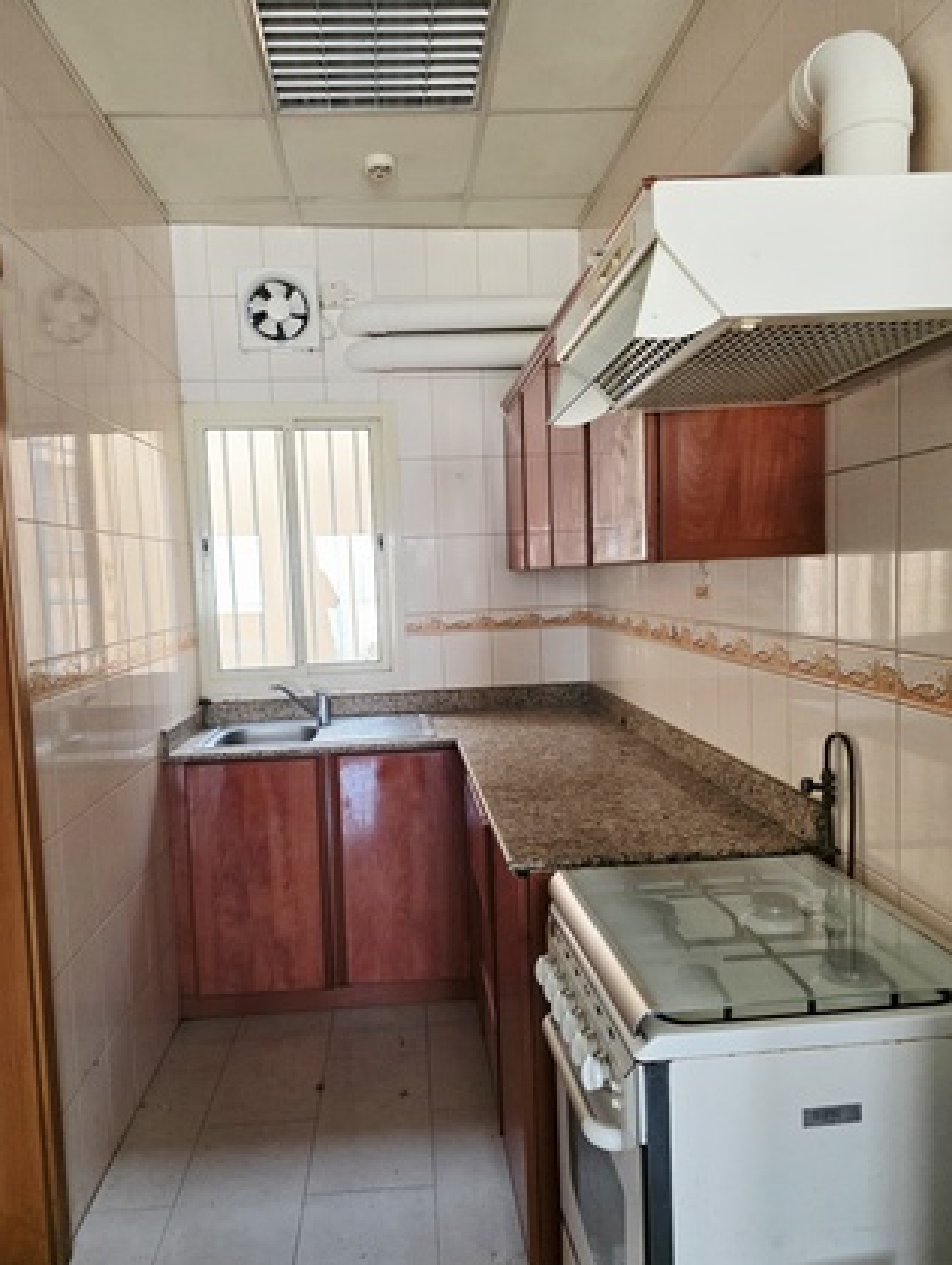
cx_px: 438
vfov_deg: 69.3
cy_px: 667
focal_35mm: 25
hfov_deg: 54.9
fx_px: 915
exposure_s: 1/101
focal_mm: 6.3
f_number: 1.7
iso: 250
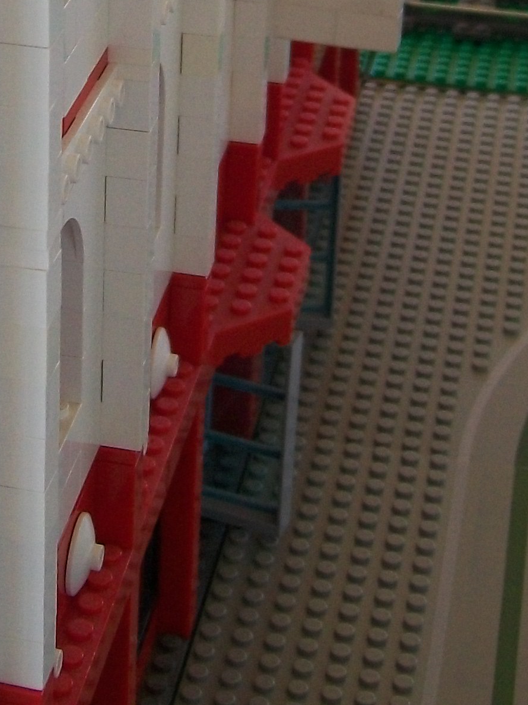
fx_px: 2014
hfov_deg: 14.8
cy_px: -119
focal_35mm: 99
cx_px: 67
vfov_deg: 18.9
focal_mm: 6
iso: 80
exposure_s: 1/125
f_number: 2.7
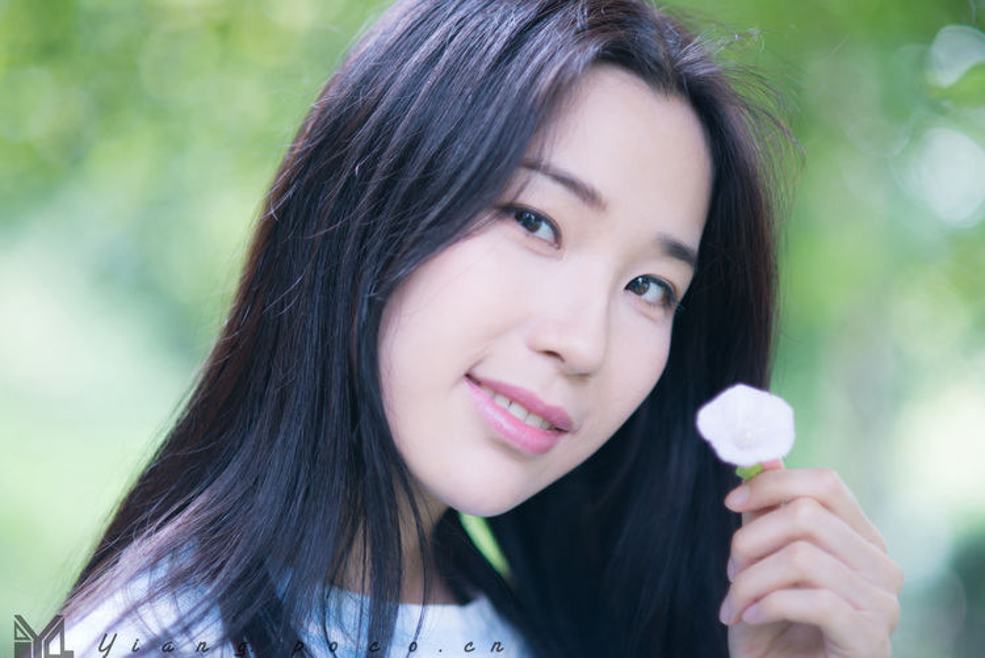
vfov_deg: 16.1
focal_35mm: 85
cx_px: 492
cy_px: 329
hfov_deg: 23.9
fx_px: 2327
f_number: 1.8
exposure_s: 1/40
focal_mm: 85
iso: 100
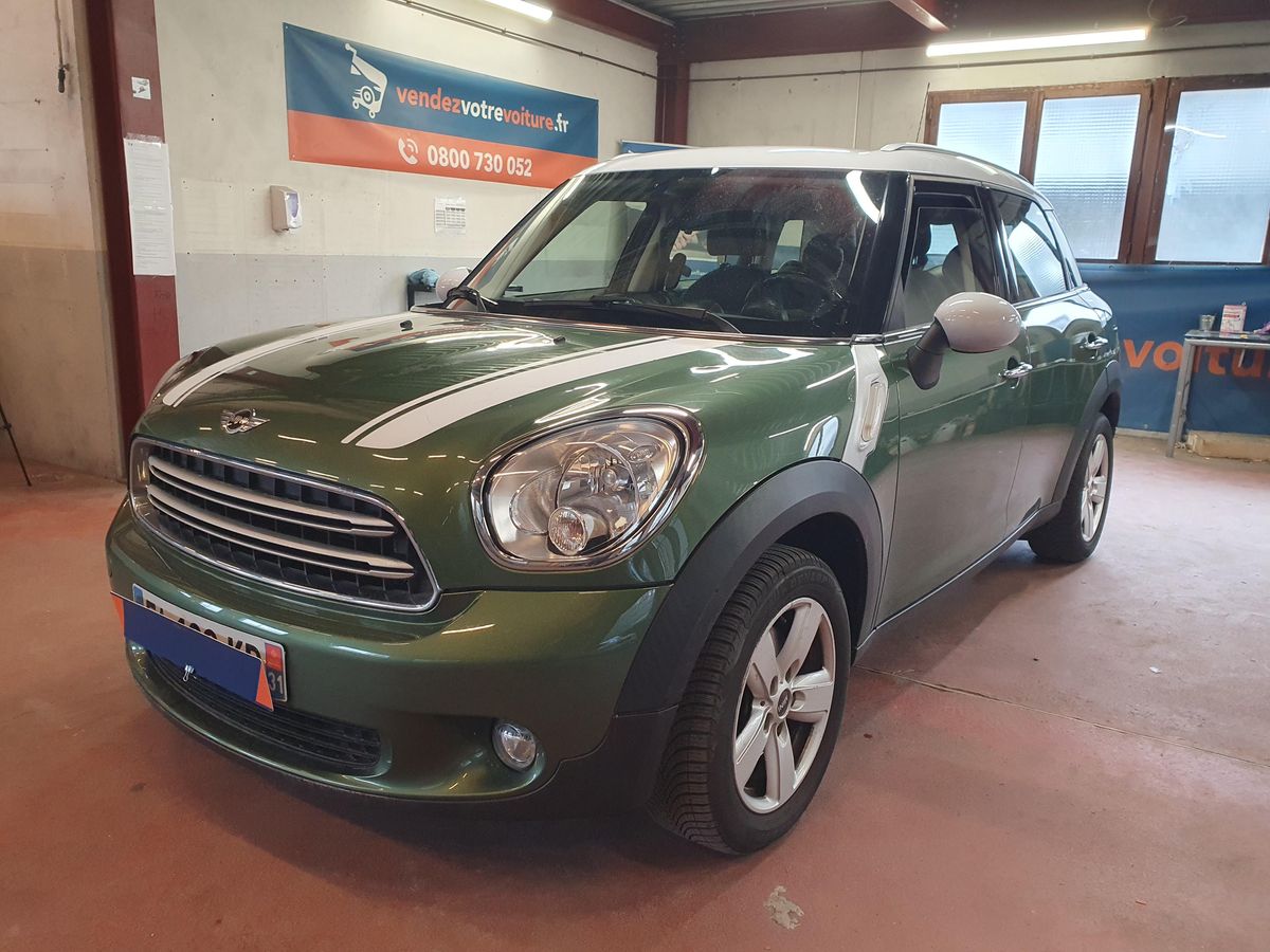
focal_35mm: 26
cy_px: 476
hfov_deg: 67.3
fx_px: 954
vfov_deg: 53.1
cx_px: 635
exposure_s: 1/100
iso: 320
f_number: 2.4
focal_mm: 4.32
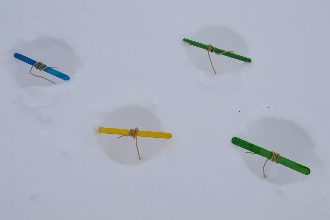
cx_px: 165
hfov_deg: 45.0
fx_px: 398
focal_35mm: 44
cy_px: 110
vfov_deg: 30.8
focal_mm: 29
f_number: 8
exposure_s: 1/640
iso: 400
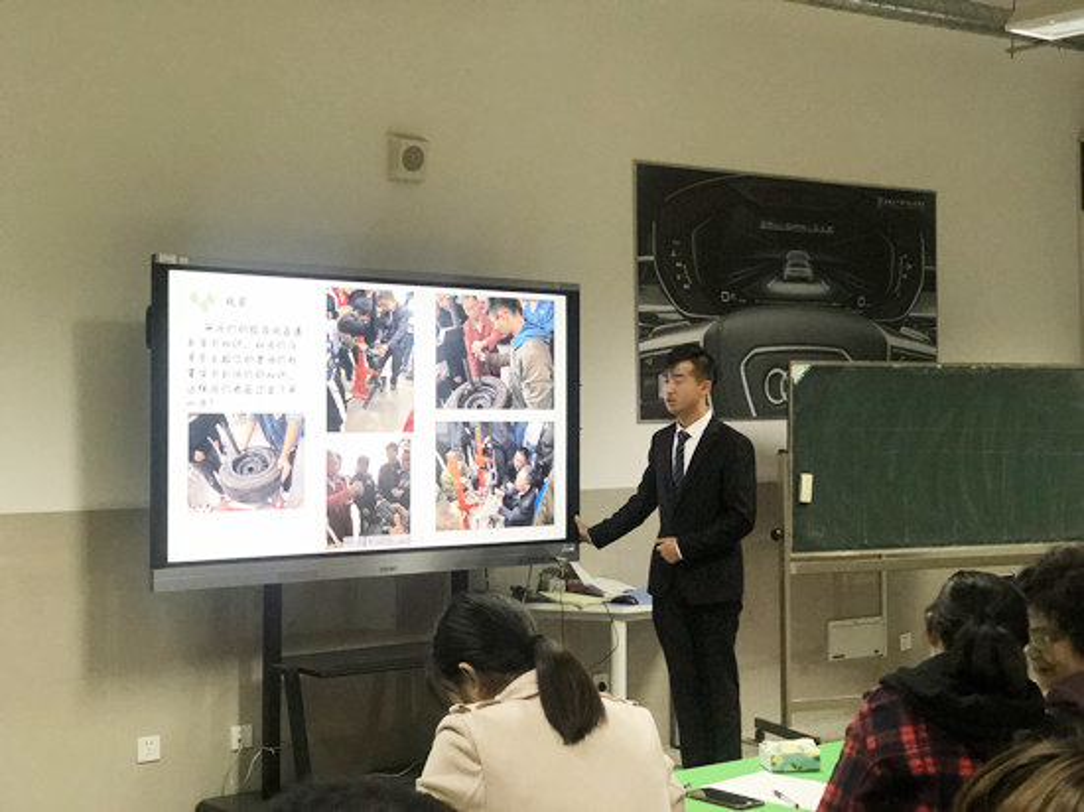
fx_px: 1628
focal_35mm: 52
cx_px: 542
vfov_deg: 28.0
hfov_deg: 36.8
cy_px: 406
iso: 125
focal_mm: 6
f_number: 2.4
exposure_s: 1/33
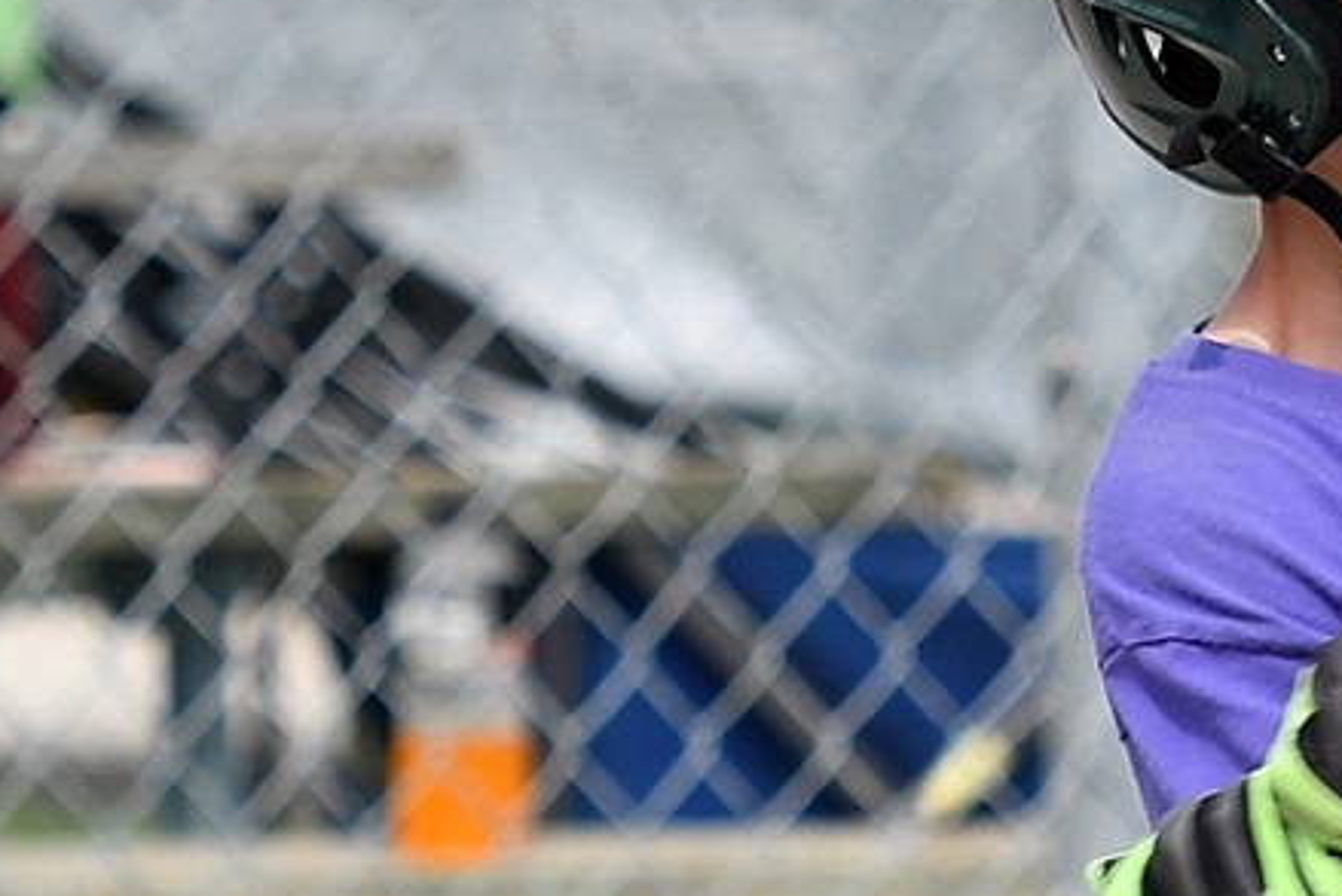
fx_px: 21274
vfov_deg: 2.4
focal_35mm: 571
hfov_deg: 3.6
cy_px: 757
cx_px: 1915
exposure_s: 1/1000
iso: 160
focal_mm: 125
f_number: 4.5
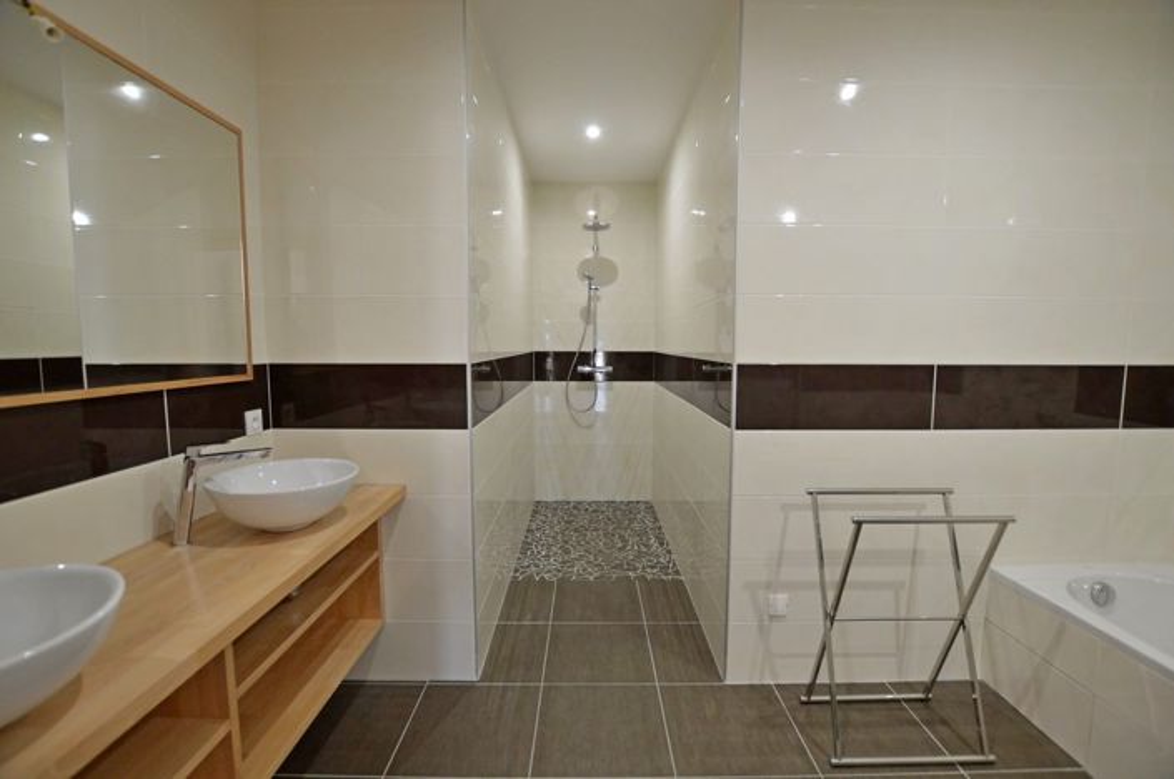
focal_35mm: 15
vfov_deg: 77.2
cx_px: 587
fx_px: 488
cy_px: 390
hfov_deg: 100.5
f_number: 3.5
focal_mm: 10
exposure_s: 1/60
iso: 800
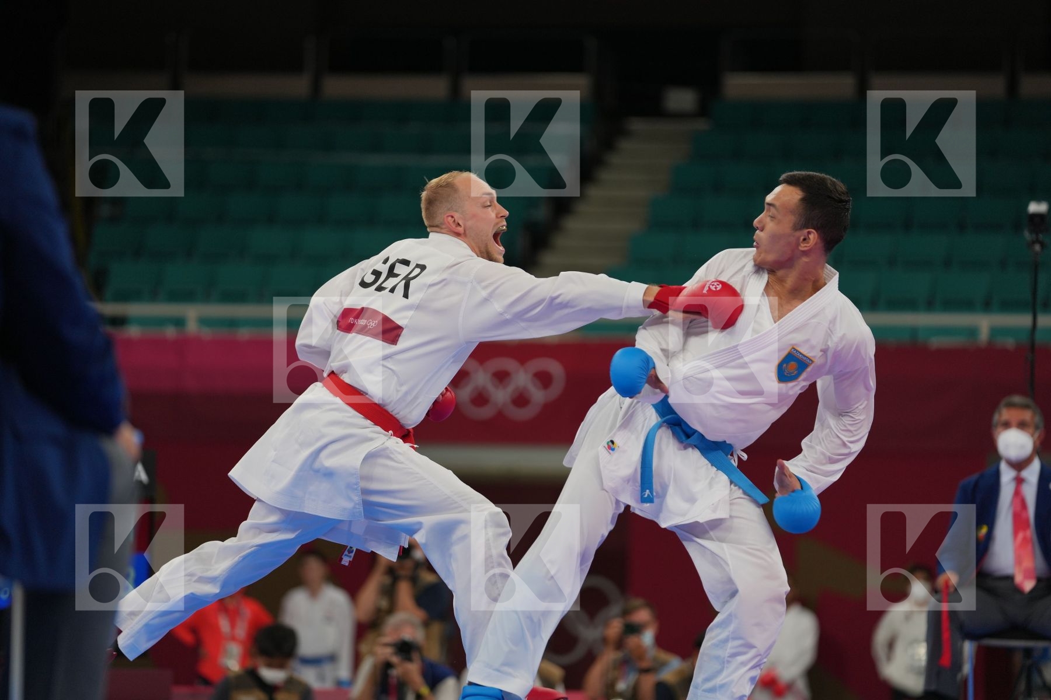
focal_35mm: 171
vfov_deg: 8.0
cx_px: 526
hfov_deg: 12.0
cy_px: 350
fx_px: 4992
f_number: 2.8
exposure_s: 1/1000
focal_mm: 171
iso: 500
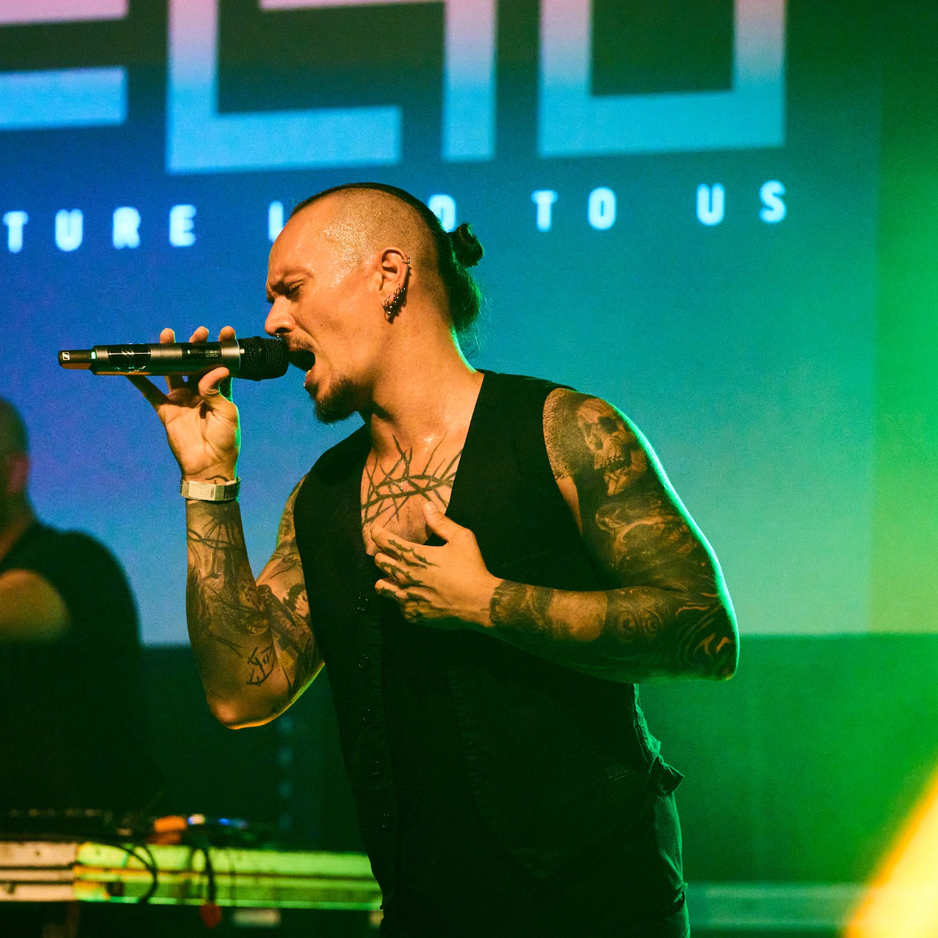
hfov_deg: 8.2
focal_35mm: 214
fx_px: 6561
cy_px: 470
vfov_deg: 8.2
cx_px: 283
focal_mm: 167
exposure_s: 1/250
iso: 8000
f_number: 4
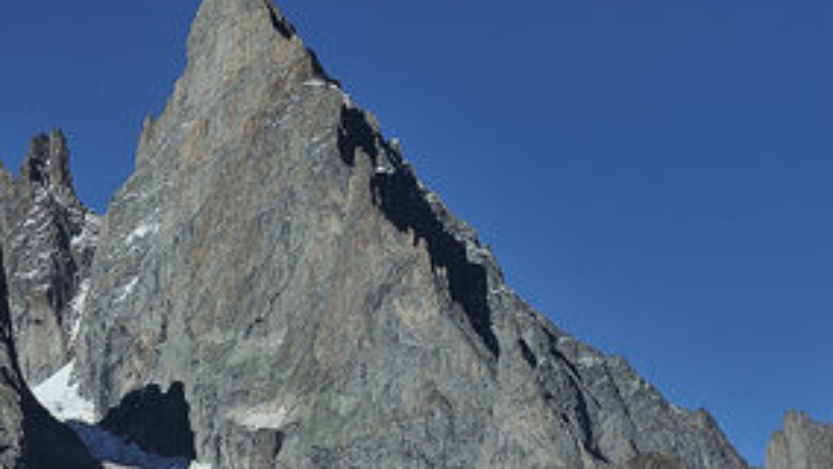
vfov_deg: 7.8
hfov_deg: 13.7
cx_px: 18
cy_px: 383
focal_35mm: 155
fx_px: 3425
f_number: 8
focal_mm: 70
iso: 250
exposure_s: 1/2500
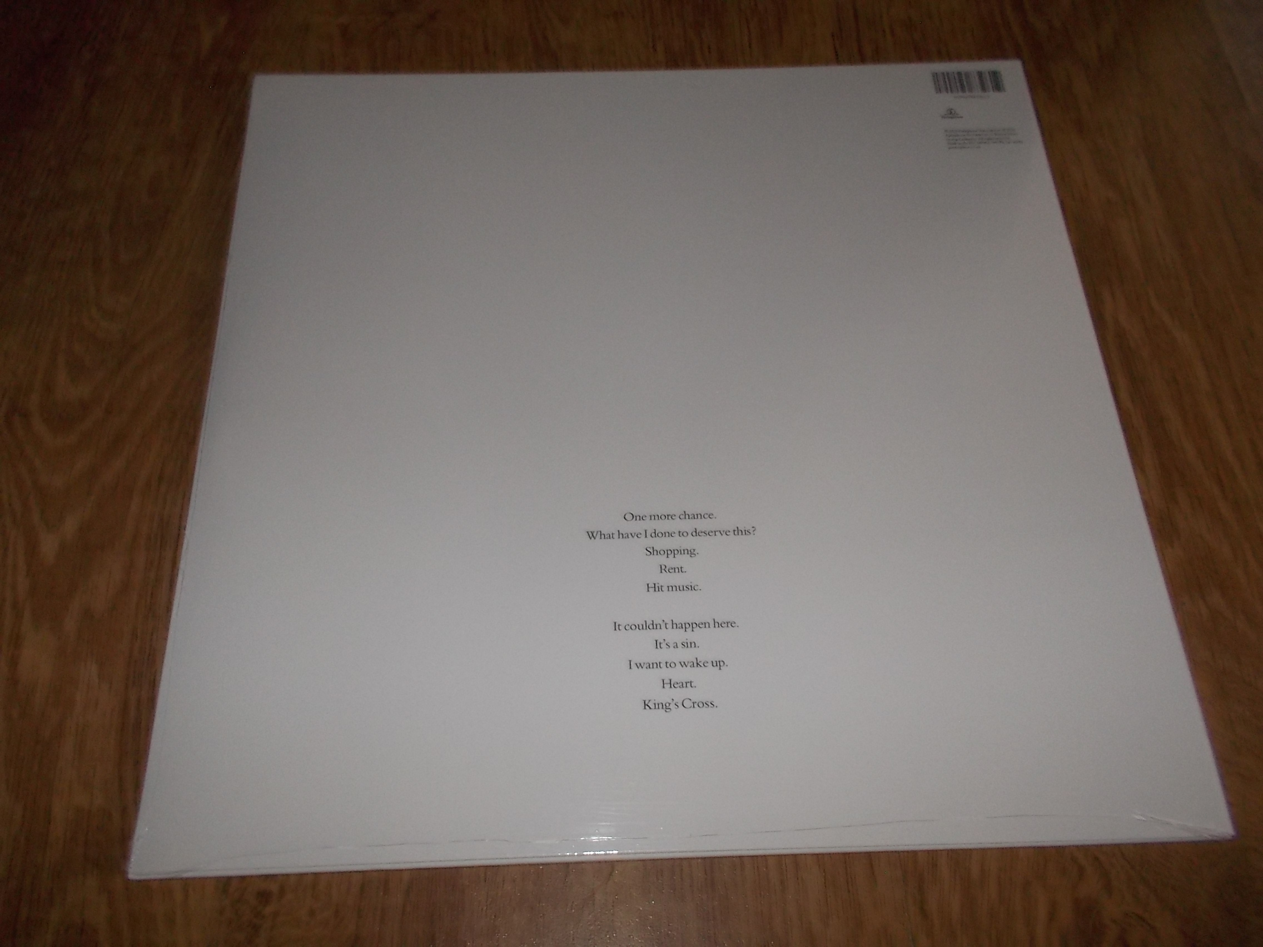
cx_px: 632
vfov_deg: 48.2
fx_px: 1058
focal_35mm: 29
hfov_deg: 61.7
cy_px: 474
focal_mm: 4.1
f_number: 3.3
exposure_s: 1/30
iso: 200
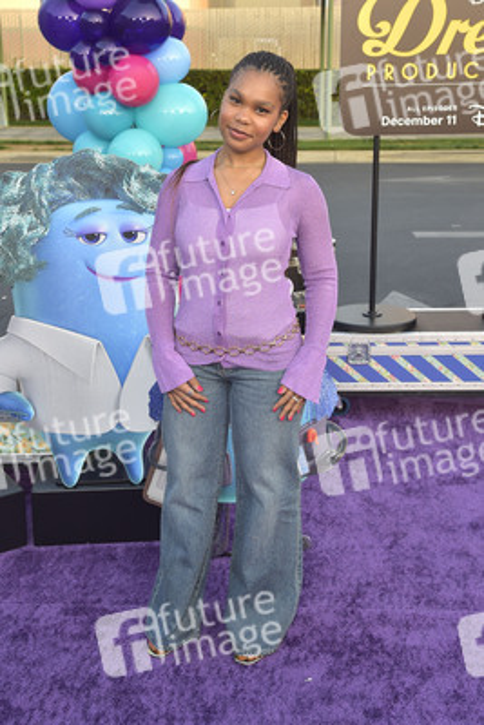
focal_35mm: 38
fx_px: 766
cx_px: 242
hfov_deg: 35.1
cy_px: 362
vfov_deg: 50.7
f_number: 6.3
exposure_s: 1/250
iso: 640
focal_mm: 38
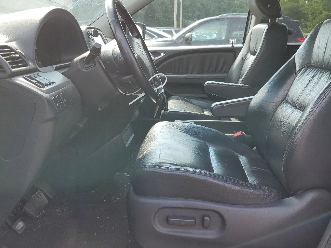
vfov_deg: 44.0
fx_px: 306
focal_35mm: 32
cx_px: 189
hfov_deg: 56.6
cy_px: 104
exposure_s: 1/588
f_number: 1.5
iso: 50
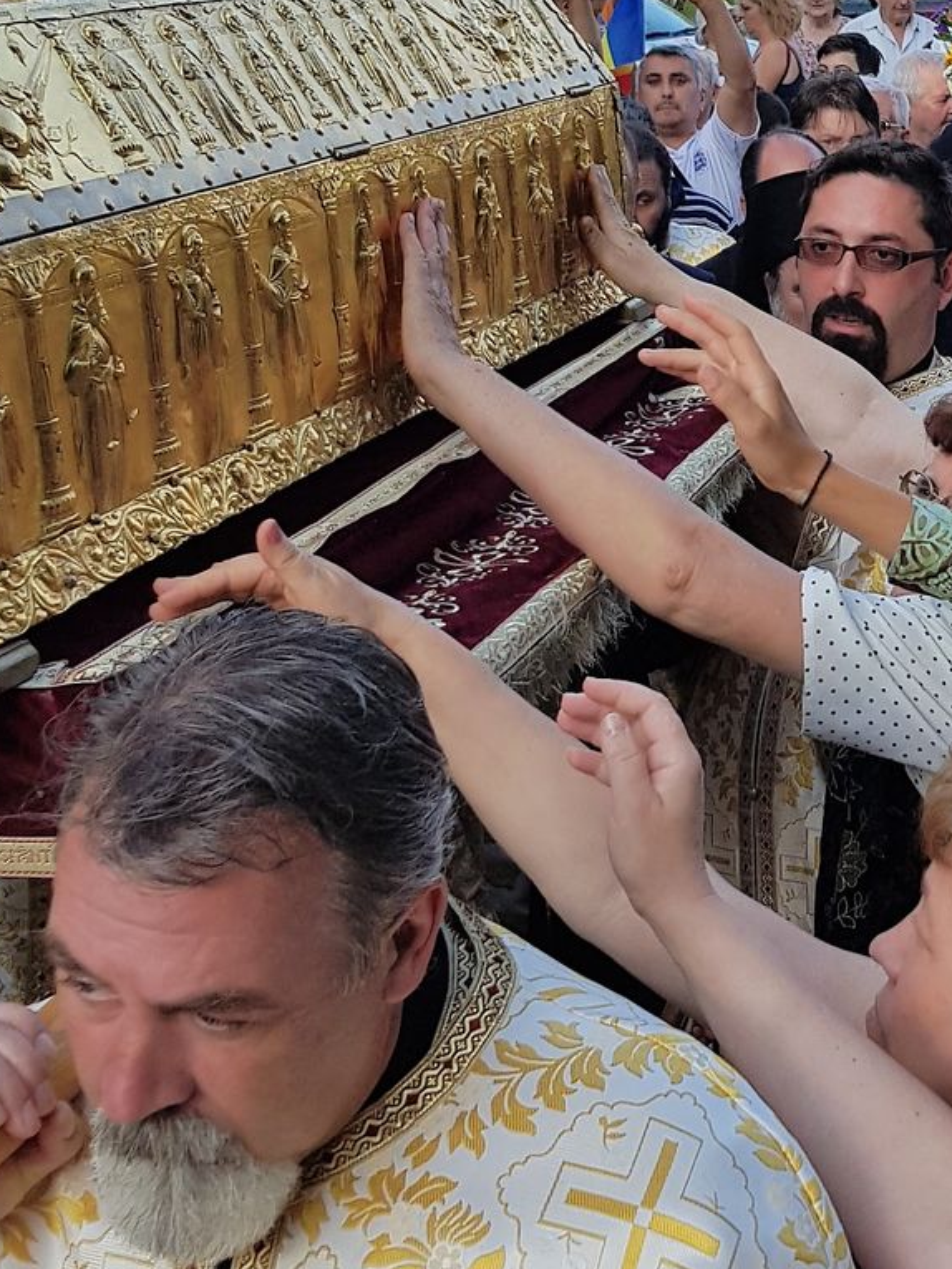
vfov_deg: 28.3
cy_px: 380
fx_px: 2493
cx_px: 902
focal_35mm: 68
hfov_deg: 21.0
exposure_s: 1/624
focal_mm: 4.2
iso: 40
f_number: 1.7
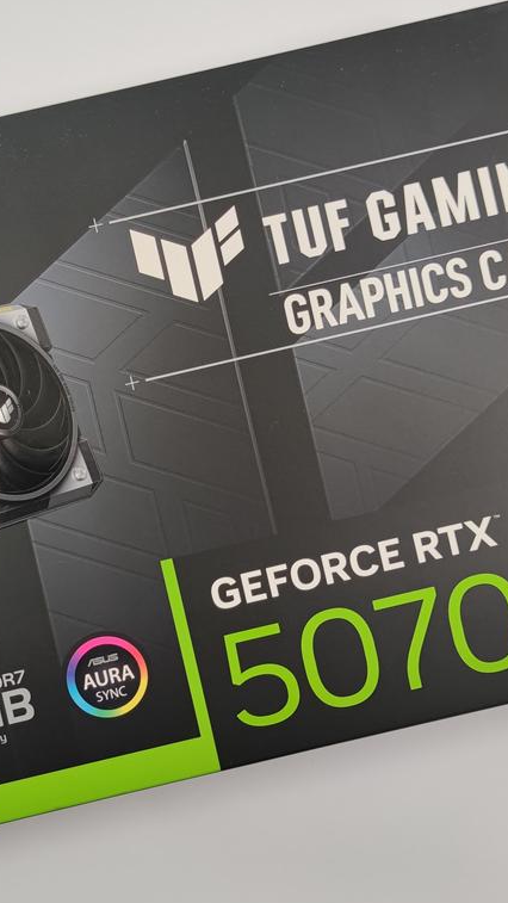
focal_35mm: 54
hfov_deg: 22.0
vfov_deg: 38.5
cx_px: 113
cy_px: 485
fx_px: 1293
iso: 60
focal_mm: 6.78
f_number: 1.85
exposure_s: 1/100
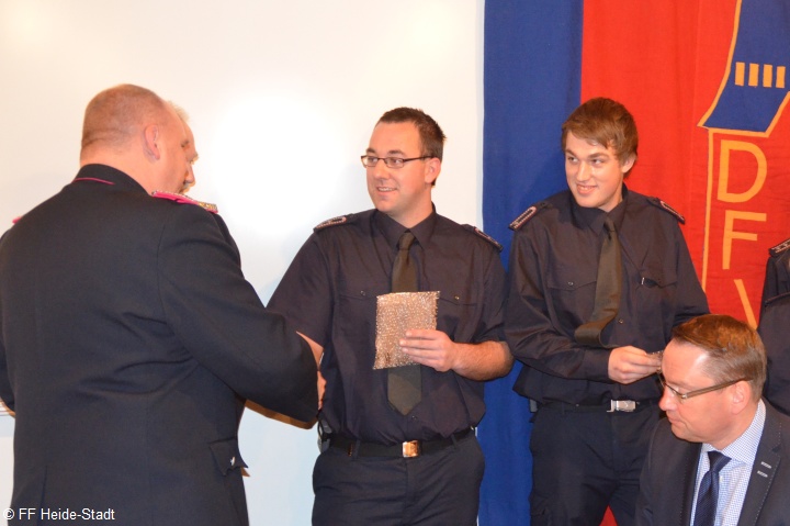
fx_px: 921
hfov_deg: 46.4
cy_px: 263
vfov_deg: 31.8
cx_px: 395
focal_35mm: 42
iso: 3200
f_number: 4
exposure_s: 1/60
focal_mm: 28
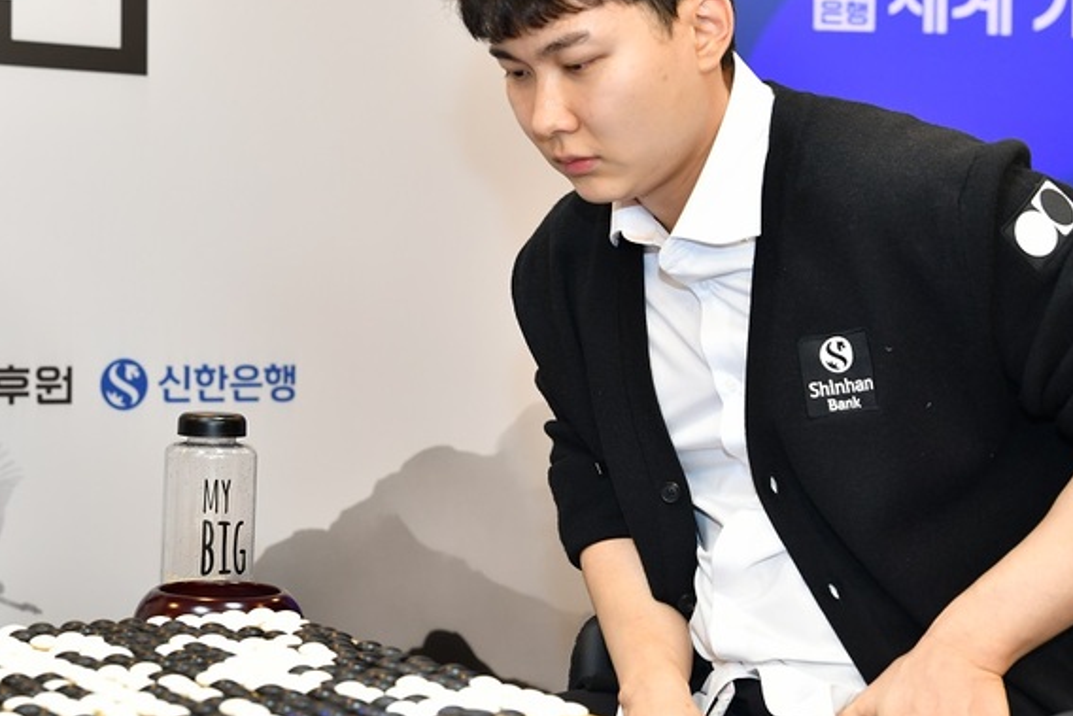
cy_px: 259
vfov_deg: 17.9
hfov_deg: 26.6
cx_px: 397
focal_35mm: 76
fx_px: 2266
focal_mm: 48
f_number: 4
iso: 800
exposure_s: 1/80
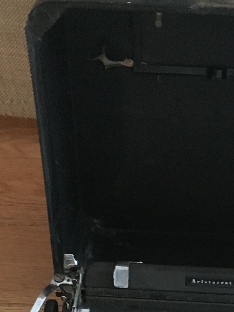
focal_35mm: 76
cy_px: 304
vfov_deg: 24.6
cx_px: 182
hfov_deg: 19.2
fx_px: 685
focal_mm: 4.15
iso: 500
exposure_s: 1/17
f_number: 2.2
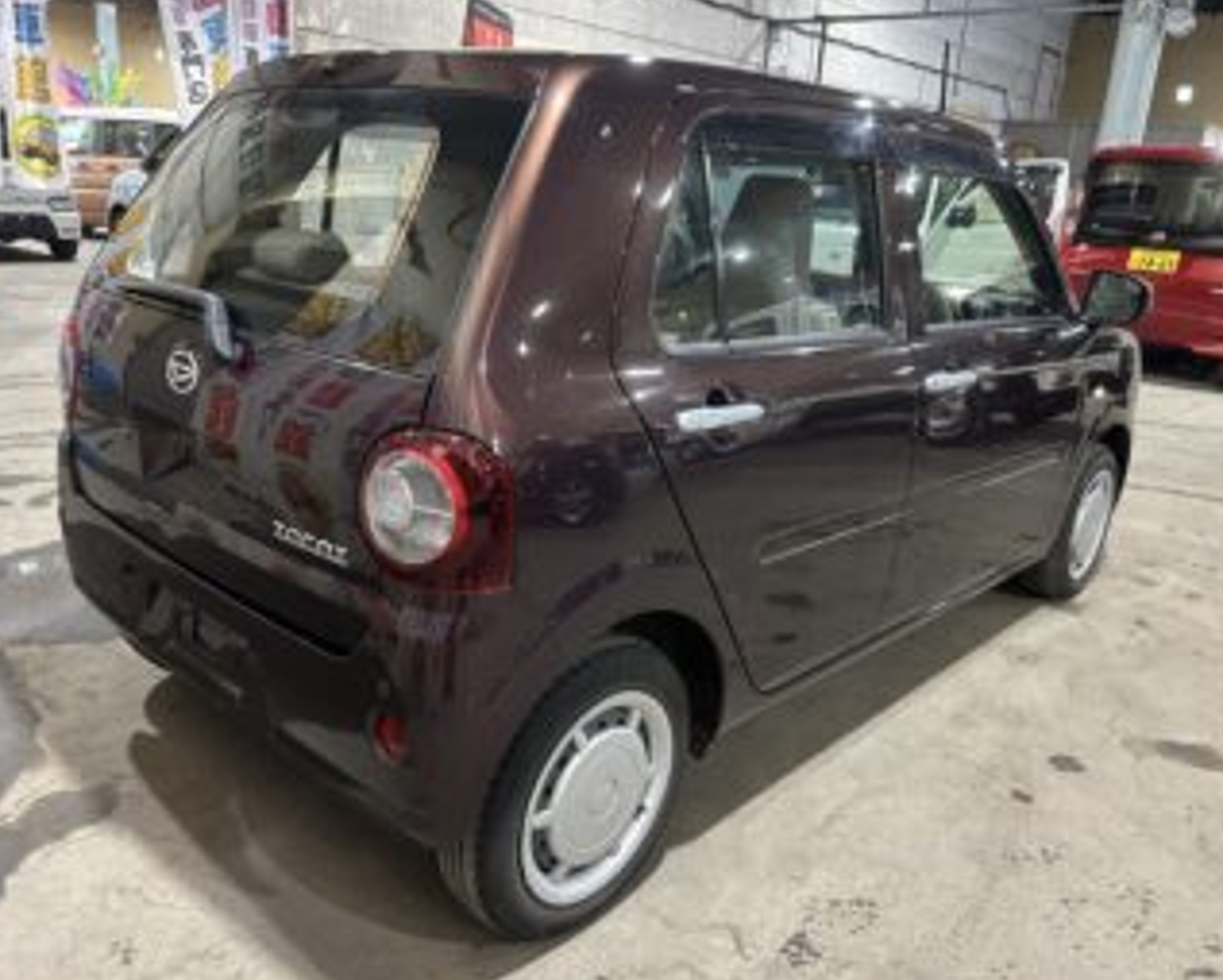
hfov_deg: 62.1
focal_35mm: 28
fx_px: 1014
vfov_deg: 51.6
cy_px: 484
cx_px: 571
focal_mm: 5.7
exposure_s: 1/50
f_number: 1.5
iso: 250
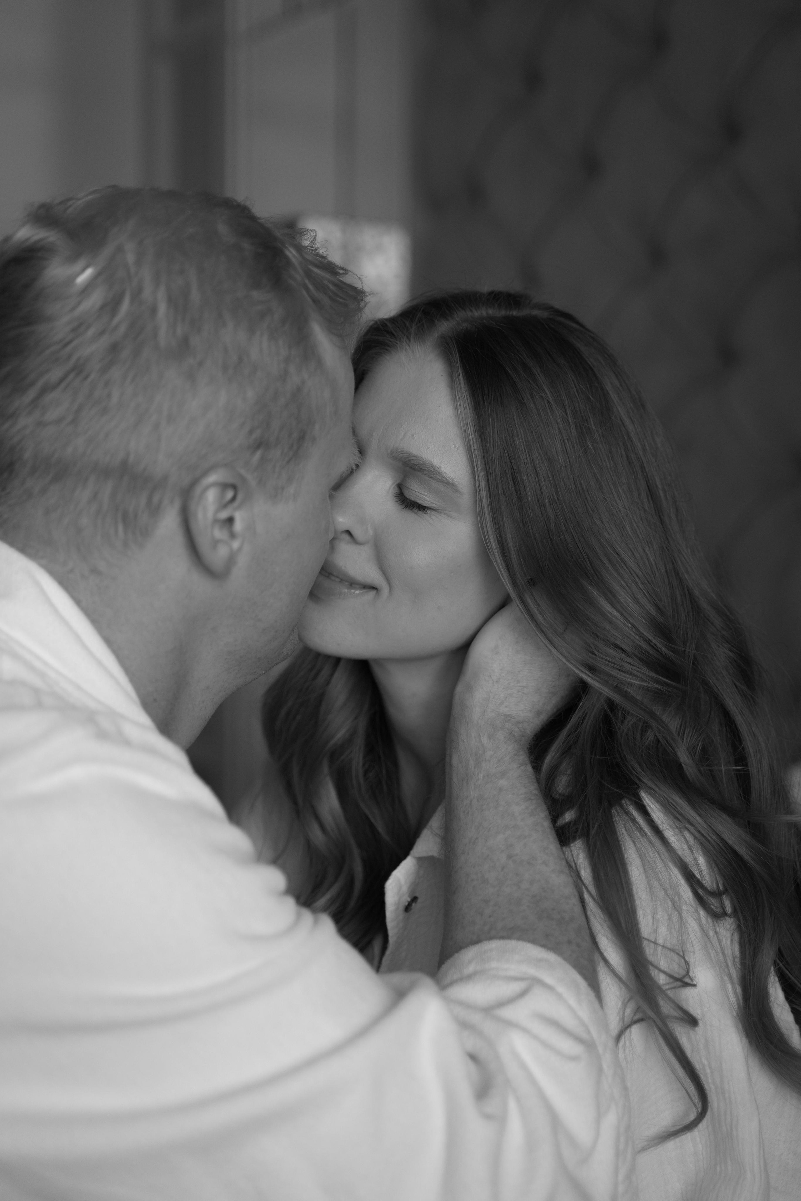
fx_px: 1835
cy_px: 600
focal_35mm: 55
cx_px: 400
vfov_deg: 36.2
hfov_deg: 24.6
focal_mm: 55
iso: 1000
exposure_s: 1/800
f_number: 2.8
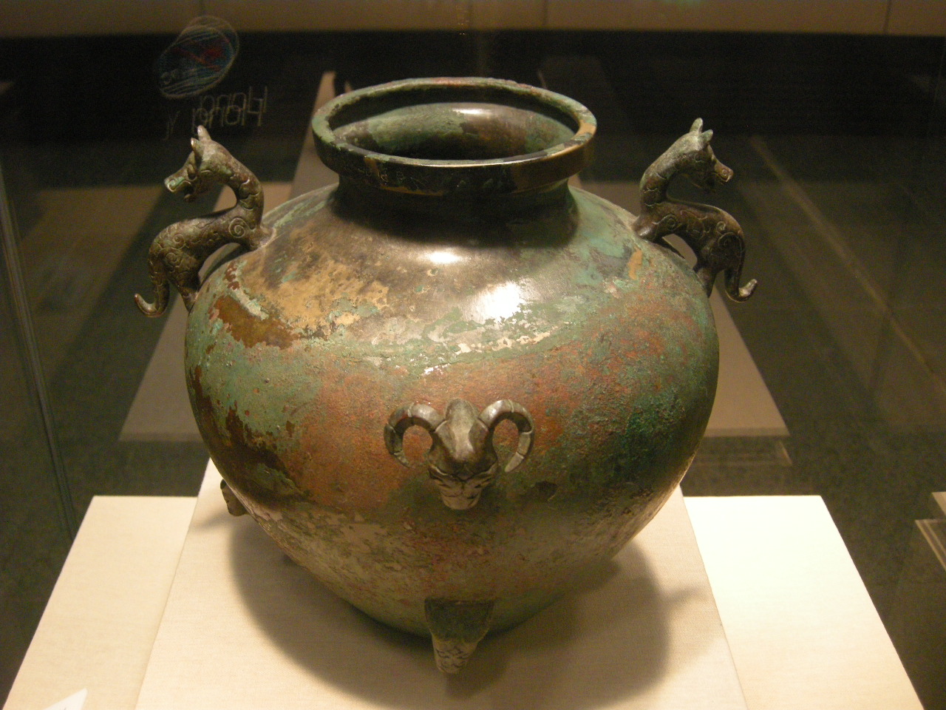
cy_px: 355
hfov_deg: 46.8
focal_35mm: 40
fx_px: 1093
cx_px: 473
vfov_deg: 36.0
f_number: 2.9
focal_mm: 8.5
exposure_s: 1/9.5
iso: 400
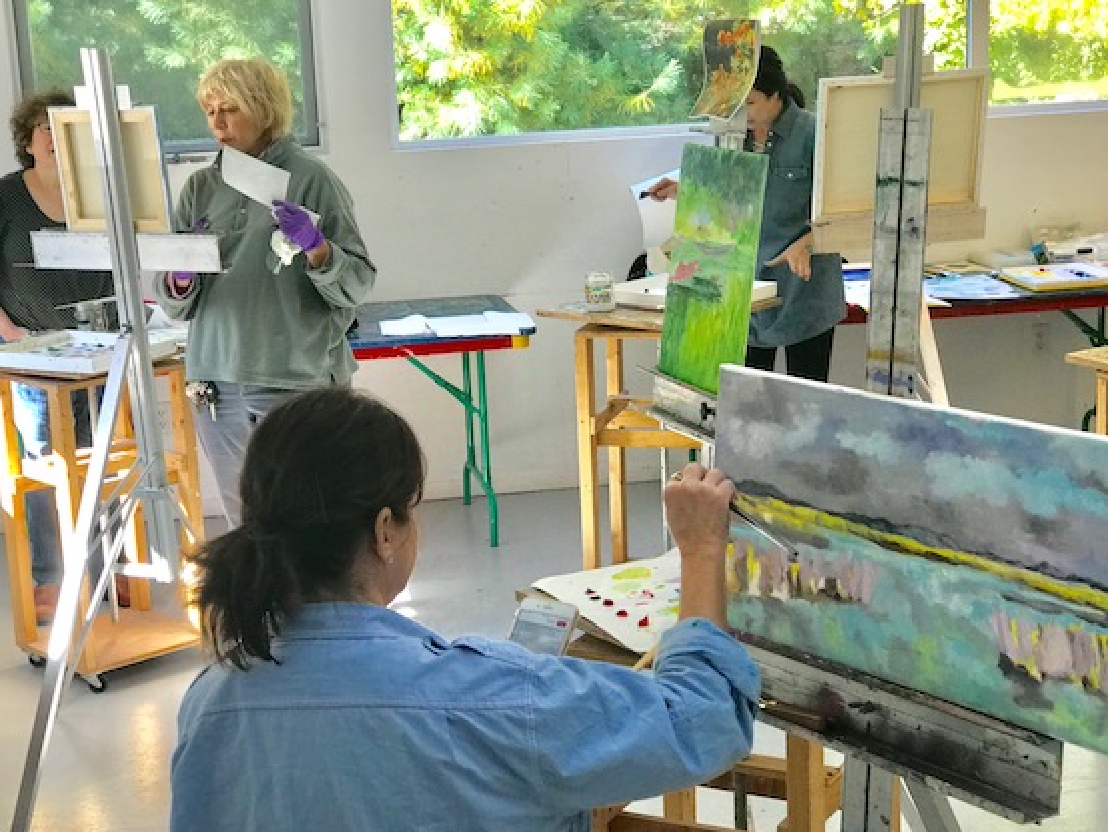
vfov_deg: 22.3
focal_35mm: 66
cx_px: 543
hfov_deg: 29.4
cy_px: 411
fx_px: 2113
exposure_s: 1/60
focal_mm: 6.6
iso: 40
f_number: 2.8
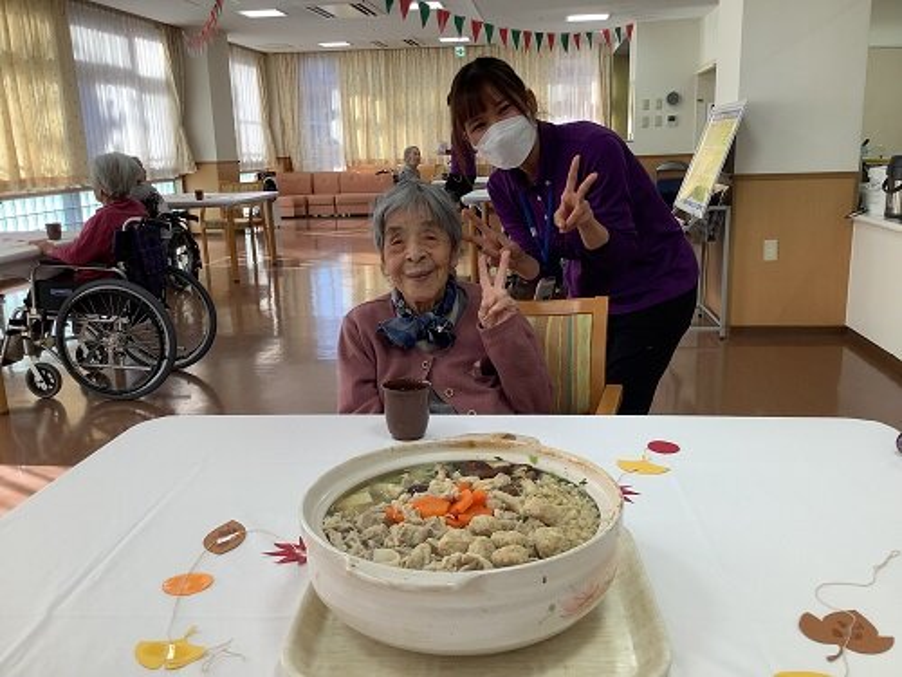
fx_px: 808
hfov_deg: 58.4
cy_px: 338
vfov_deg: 45.4
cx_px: 451
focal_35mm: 31
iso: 50
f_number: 2.4
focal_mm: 3.3
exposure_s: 1/120
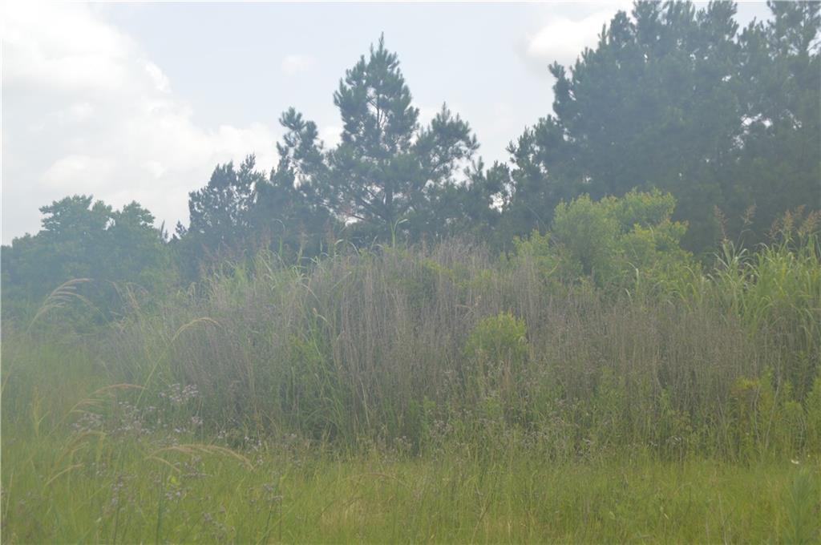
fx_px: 1093
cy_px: 272
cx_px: 410
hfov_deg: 41.2
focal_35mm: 48
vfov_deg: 28.0
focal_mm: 32
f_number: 7.1
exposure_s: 1/200
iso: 100
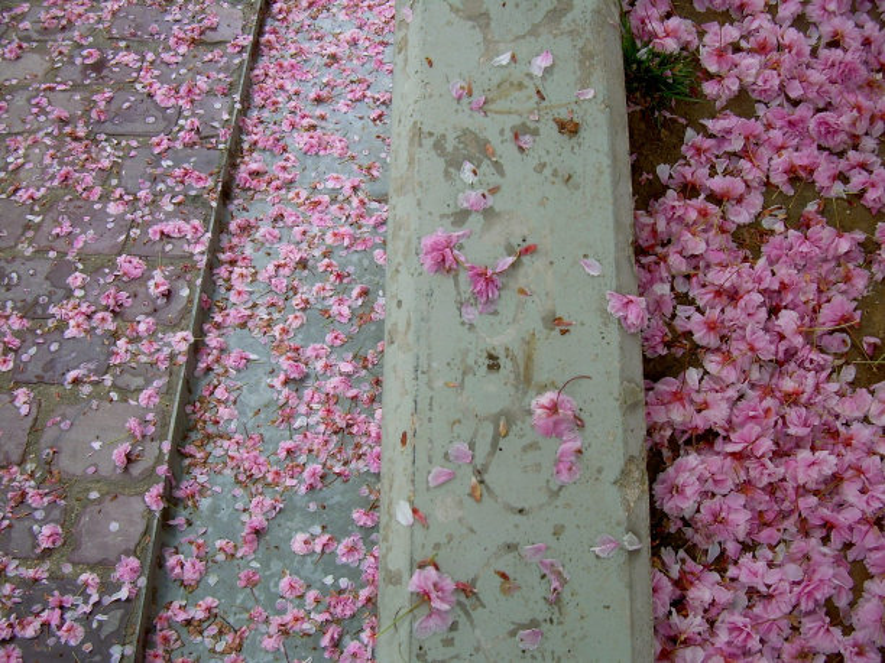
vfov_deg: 37.7
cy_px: 332
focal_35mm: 38
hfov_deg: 49.0
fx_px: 972
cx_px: 442
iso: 50
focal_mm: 6.3
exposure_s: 1/105
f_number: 2.8
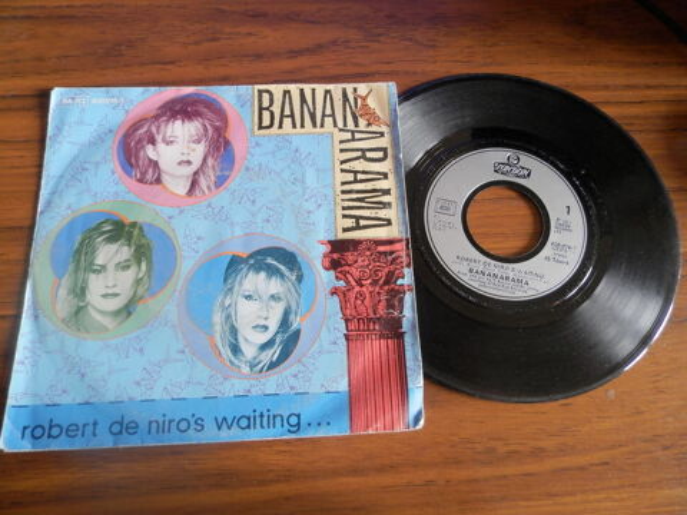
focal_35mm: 25
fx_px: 496
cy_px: 258
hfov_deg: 69.4
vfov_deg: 54.9
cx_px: 344
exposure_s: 1/8
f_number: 3.1
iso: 200
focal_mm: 4.5
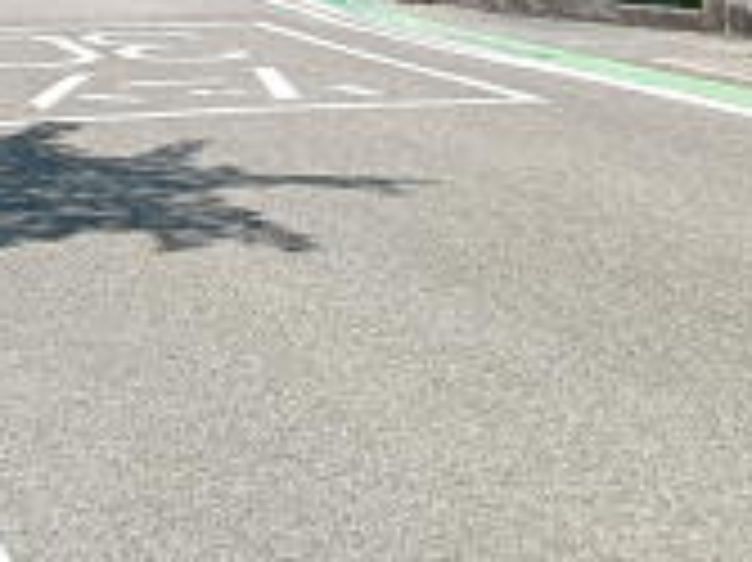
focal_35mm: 81
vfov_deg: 17.5
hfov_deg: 23.3
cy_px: -67
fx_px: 1758
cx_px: 32
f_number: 1.8
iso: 50
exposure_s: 1/571
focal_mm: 3.98
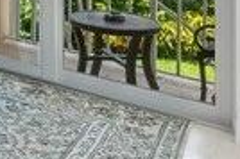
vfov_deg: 20.4
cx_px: -159
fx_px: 386
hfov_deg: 23.5
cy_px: -71
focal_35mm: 58
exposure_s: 1/13
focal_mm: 13
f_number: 8
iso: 100
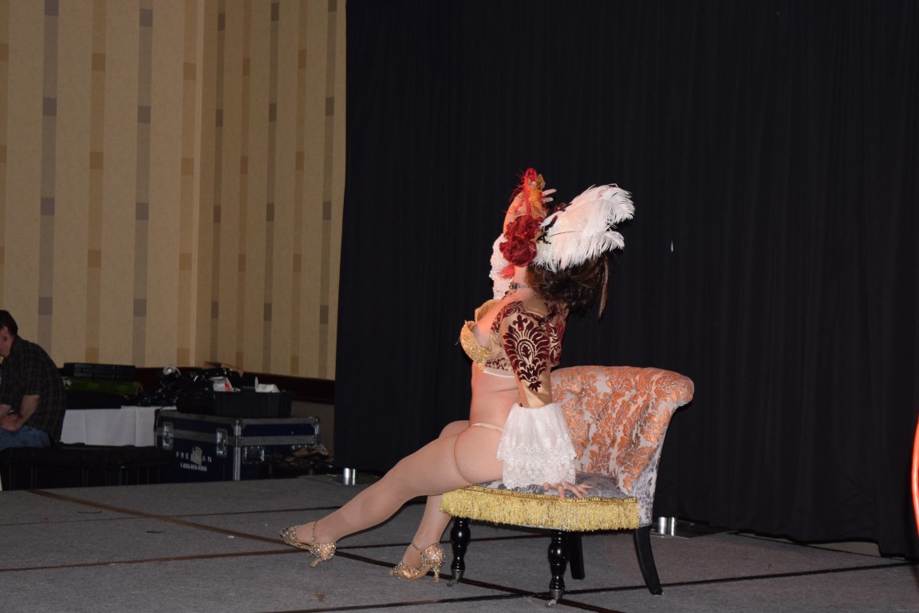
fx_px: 1991
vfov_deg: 17.5
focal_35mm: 78
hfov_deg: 26.0
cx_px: 460
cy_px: 306
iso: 1600
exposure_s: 1/60
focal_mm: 52
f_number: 5.6
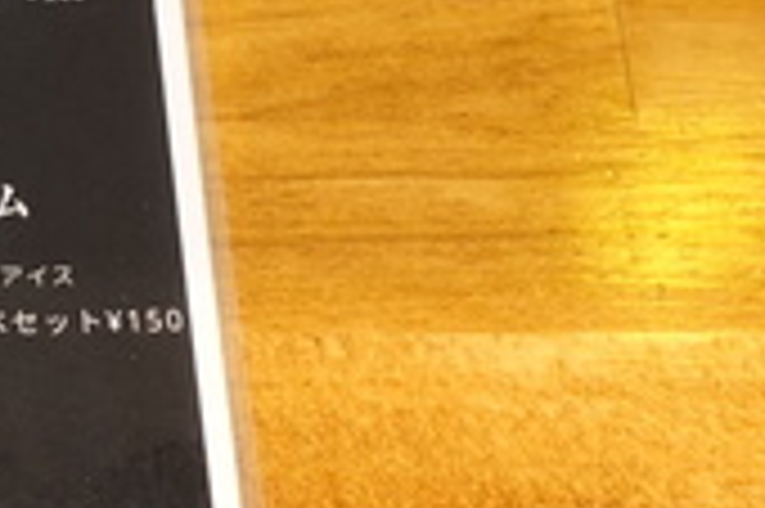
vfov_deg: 14.2
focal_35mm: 96
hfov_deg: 17.9
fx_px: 2038
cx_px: -518
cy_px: 229
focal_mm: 9.4
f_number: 3.2
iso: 320
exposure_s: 1/30
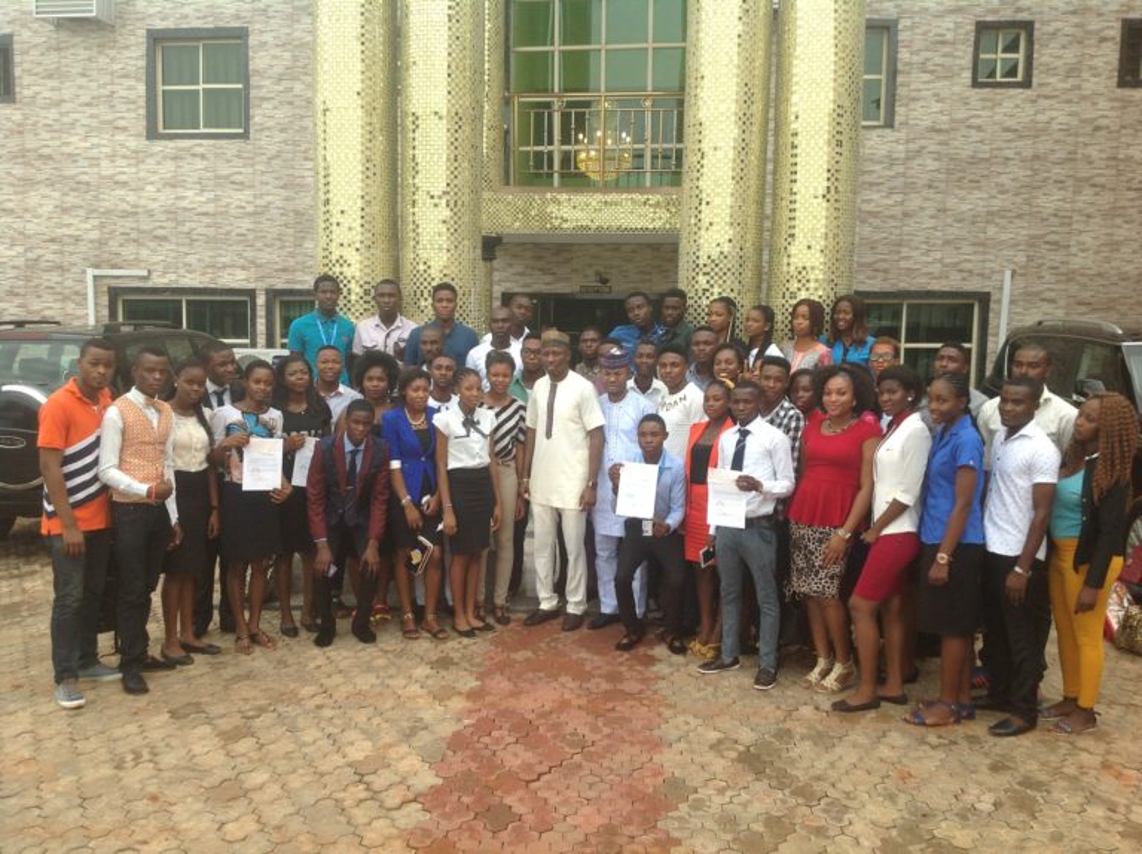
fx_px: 1153
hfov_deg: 52.7
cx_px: 571
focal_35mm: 35
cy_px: 427
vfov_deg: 40.6
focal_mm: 4.28
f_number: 2.4
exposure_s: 1/157
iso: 80
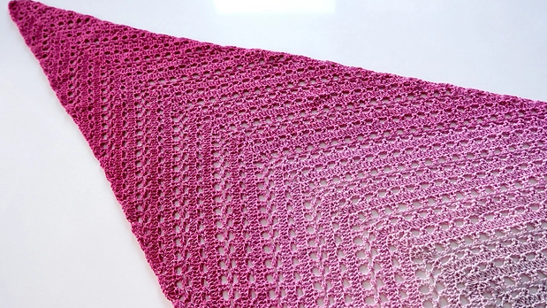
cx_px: 266
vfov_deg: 44.3
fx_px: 377
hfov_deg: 71.9
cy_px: 165
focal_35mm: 26
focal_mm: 16
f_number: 4
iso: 640
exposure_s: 1/100
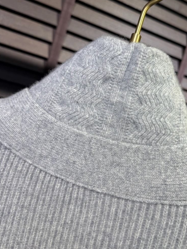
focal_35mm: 35
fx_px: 252
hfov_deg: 40.3
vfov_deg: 52.4
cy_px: 107
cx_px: 121
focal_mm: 6.76
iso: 80
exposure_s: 1/303
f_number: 1.78
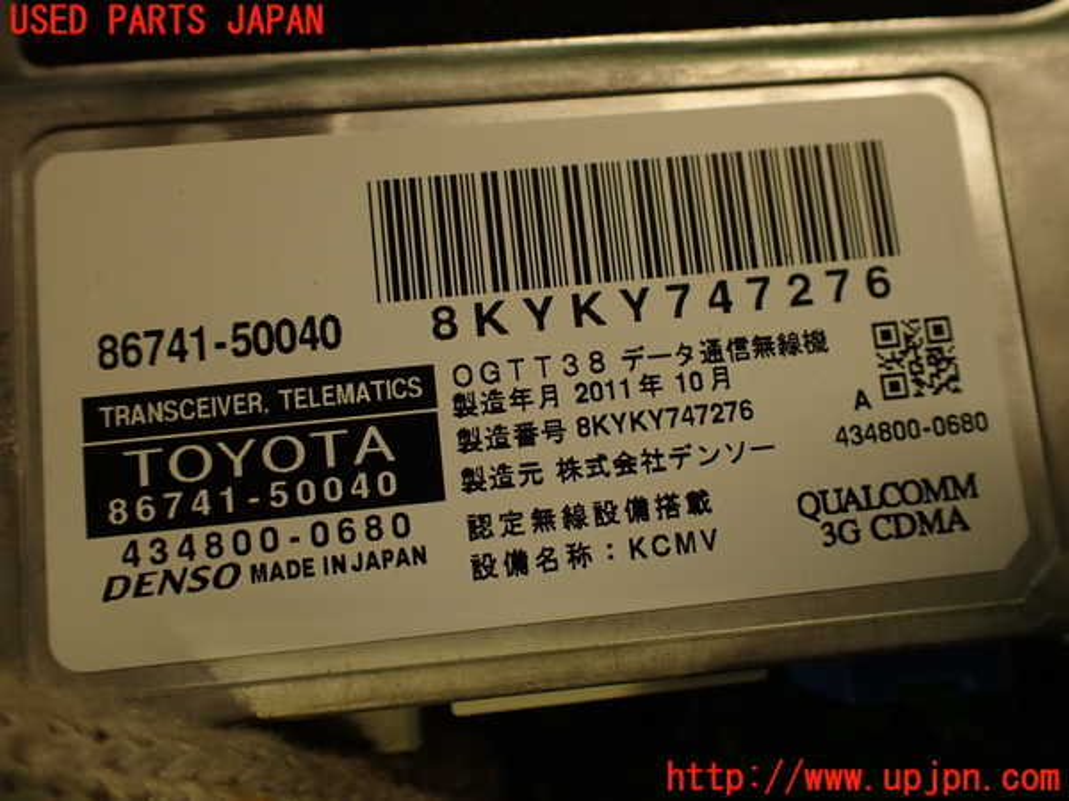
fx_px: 988
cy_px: 400
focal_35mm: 32
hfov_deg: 56.8
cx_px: 534
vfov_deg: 44.2
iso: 160
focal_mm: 5.79
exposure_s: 1/60
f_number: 2.4
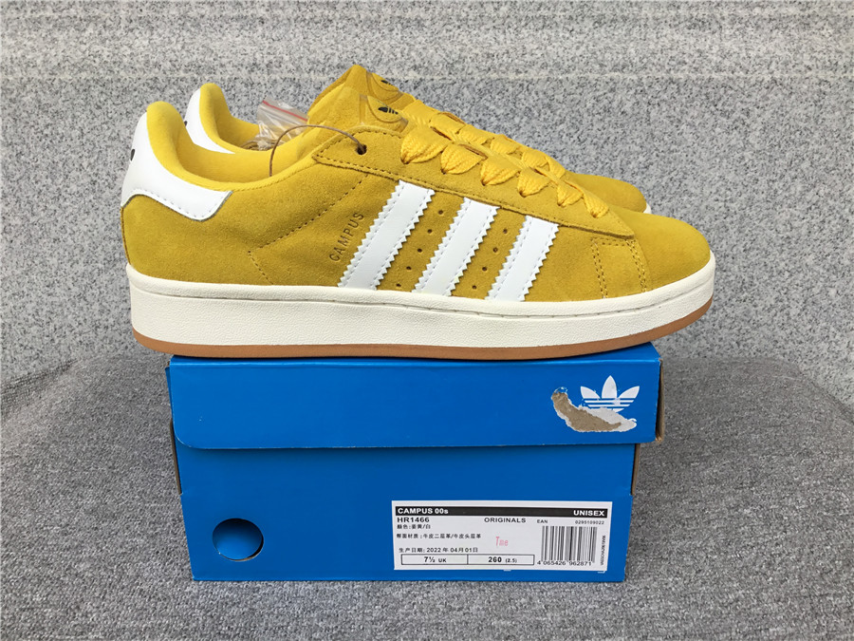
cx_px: 427
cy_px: 320
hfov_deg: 58.4
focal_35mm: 31
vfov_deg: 45.4
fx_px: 765
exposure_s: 1/112
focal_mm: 3.3
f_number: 2.4
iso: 25
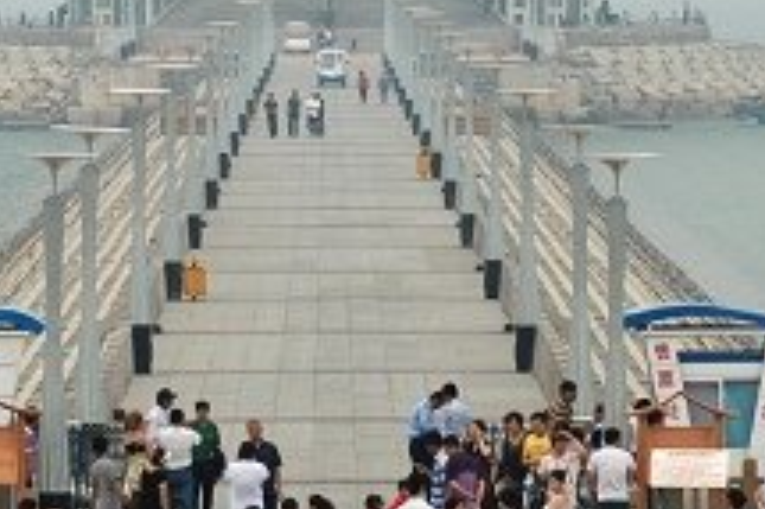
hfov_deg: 4.5
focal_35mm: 460
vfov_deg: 3.0
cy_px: 71
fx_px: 9767
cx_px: 374
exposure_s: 1/500
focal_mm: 66
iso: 100
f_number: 5.3
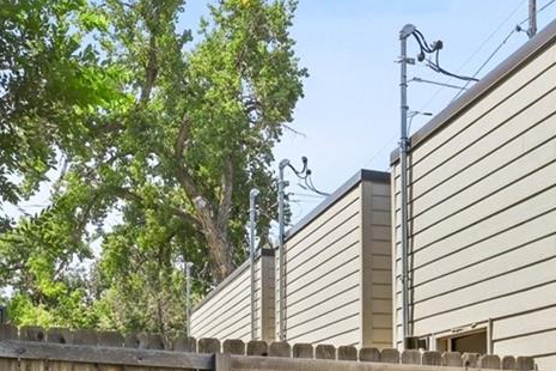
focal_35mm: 55
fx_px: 849
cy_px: 421
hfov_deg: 36.1
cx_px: 336
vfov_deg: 23.0
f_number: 10
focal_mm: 16
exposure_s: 1/250
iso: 400
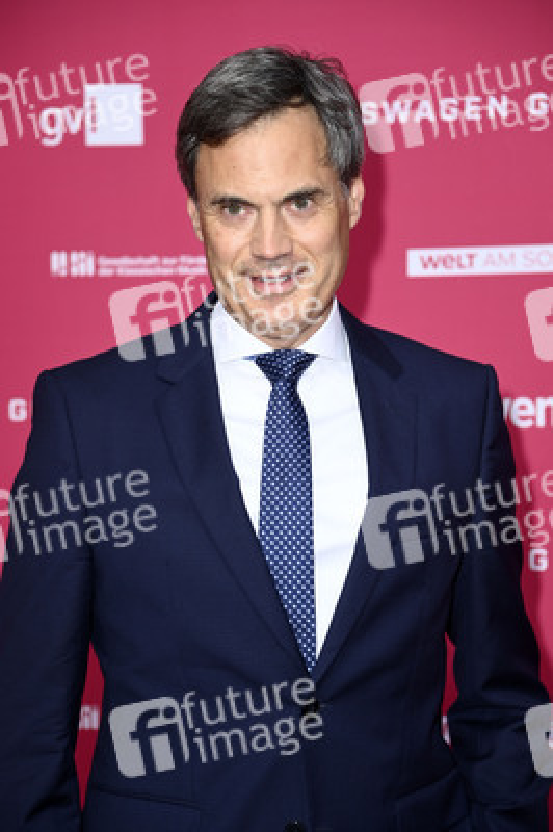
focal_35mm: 116
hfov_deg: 11.8
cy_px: 416
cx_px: 276
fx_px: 2677
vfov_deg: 17.7
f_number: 5.6
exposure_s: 1/250
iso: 320
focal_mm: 116
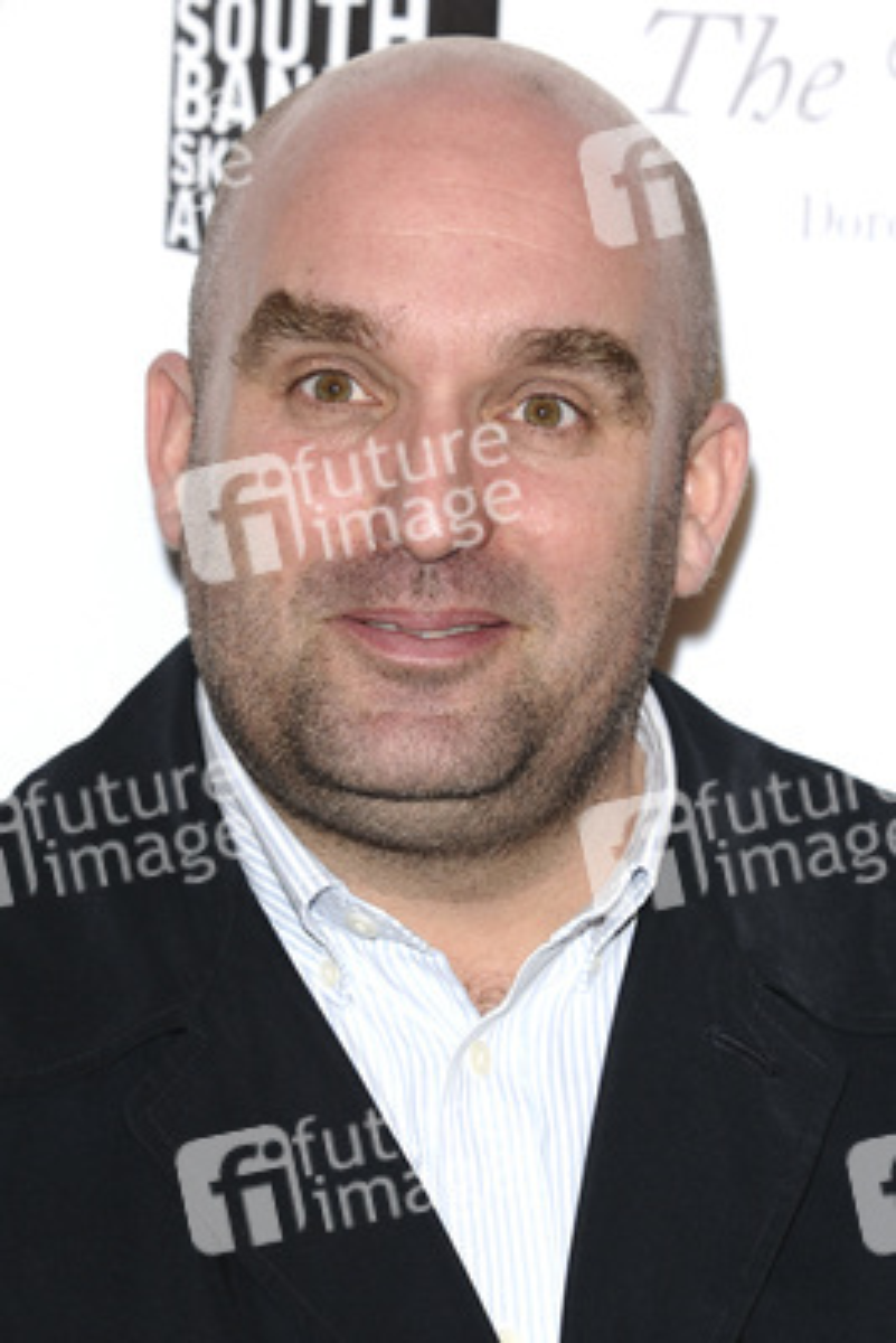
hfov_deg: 9.9
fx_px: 5147
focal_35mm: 138
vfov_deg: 14.9
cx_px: 448
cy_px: 672
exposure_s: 1/160
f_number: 4.5
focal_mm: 92
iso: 320
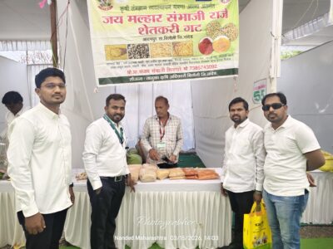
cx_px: 166
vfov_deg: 58.9
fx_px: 221
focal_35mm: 23
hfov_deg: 73.9
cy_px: 124
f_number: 1.88
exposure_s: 1/440
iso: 50
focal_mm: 5.56
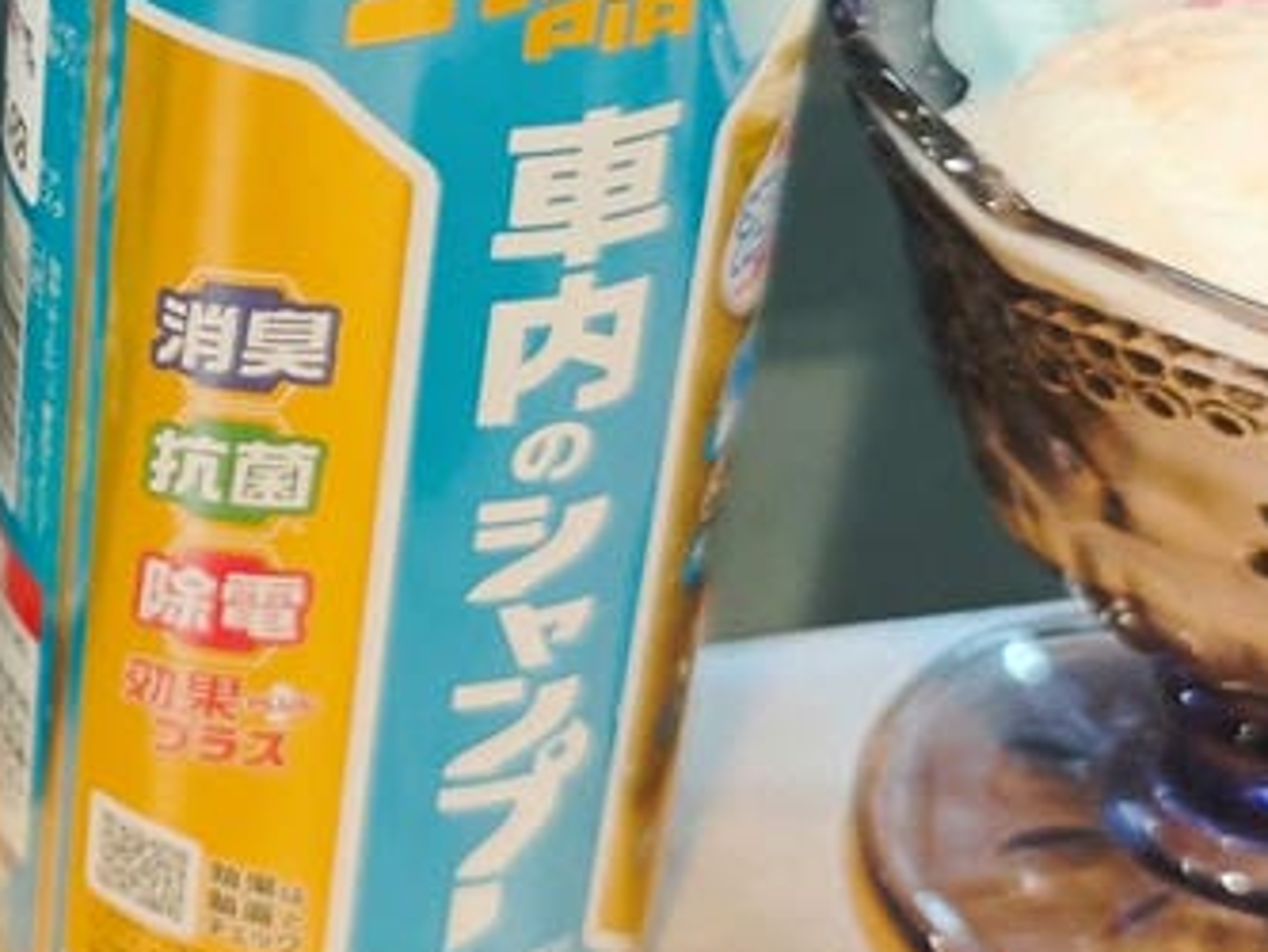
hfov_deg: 18.0
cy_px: -19
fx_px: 3701
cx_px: -423
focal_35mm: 101
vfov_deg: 14.4
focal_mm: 8.72
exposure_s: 1/60
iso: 500
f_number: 1.63
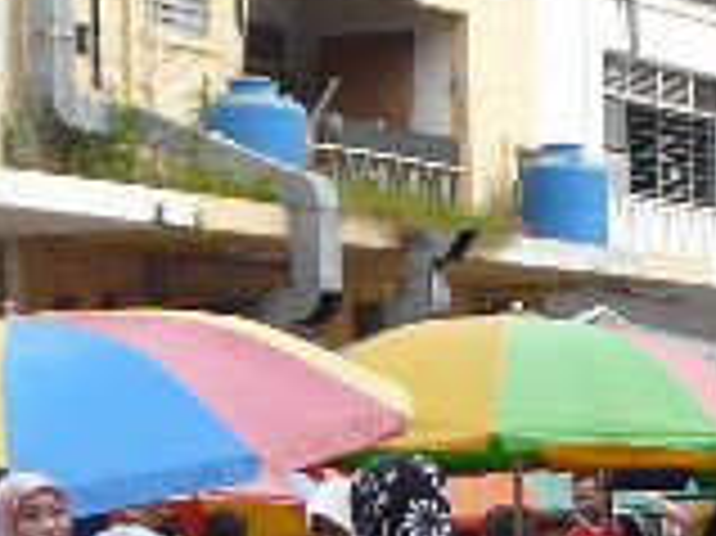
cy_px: 750
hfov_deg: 11.5
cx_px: 1162
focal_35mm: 163
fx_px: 3369
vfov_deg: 8.9
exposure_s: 1/100
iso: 100
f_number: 3.6
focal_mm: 4.7
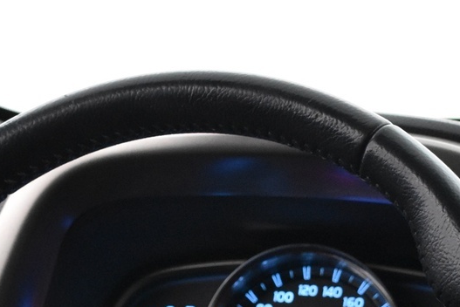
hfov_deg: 15.8
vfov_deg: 10.3
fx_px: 1649
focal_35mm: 129
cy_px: 440
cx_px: 130
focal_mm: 28
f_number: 4.2
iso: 3200
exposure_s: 1/40
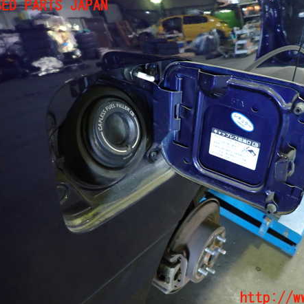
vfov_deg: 54.0
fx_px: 298
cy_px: 152
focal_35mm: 30
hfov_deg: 53.5
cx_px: 189
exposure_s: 1/30
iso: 640
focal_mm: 4.5
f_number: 2
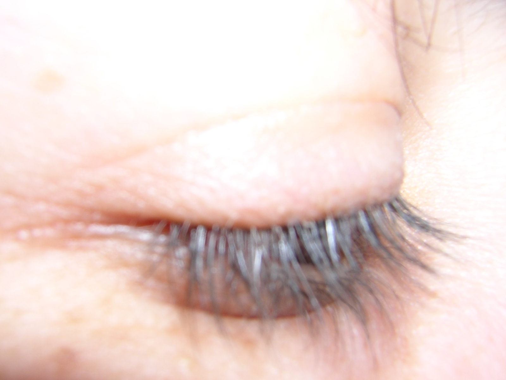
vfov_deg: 39.7
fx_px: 526
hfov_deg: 51.4
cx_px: 253
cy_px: 190
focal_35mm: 36
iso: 100
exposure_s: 1/60.1
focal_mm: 4.7
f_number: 5.2
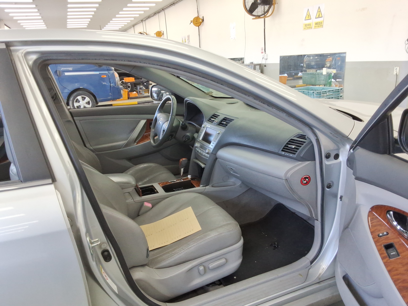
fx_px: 330
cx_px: 204
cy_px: 153
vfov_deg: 49.7
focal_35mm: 28
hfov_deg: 63.4
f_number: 1.9
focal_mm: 2.91
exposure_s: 1/120
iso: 56
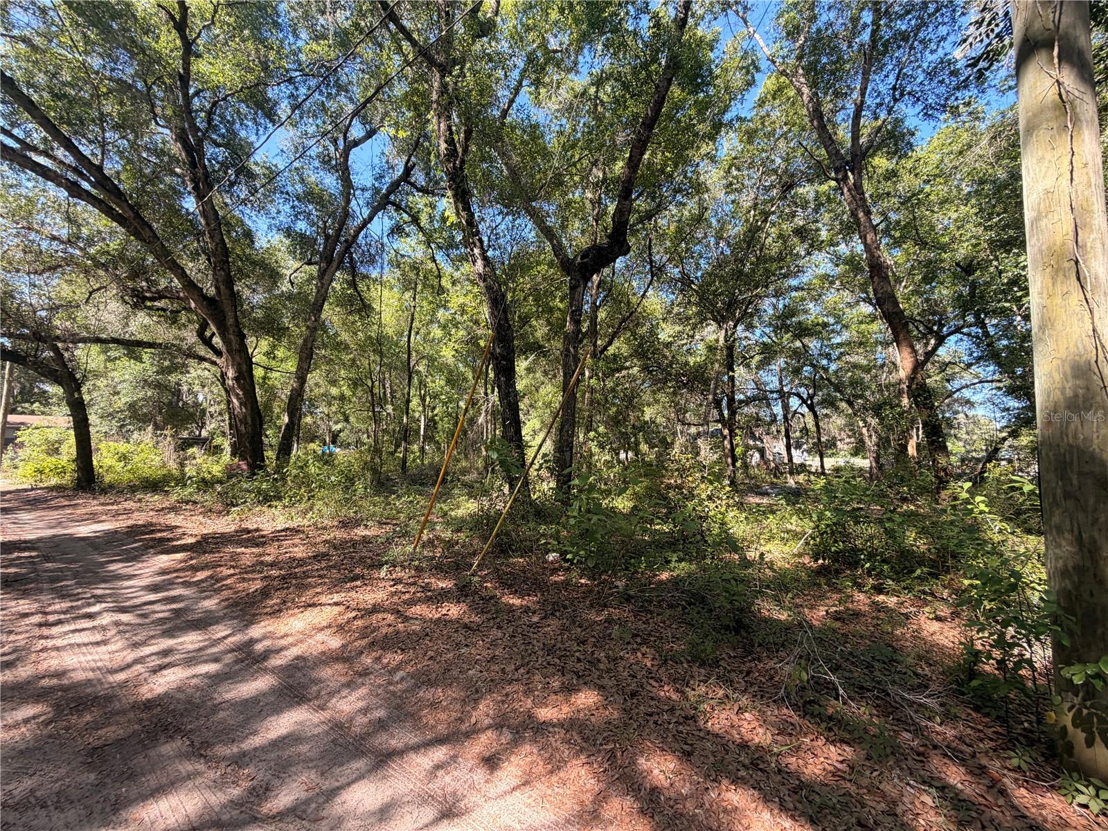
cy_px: 416
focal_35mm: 14
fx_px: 448
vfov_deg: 85.7
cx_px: 554
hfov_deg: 102.1
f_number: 2.2
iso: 40
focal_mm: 2.22
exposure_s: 1/149
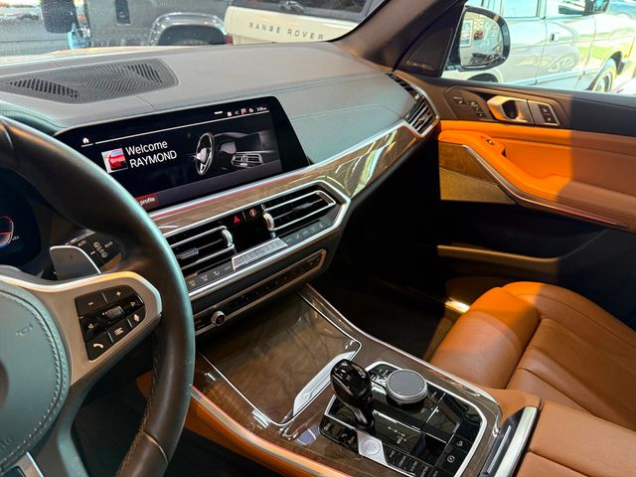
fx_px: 441
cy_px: 238
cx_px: 318
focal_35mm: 24
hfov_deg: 71.6
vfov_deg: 56.8
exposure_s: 1/60
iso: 400
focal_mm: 6.76
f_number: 1.78
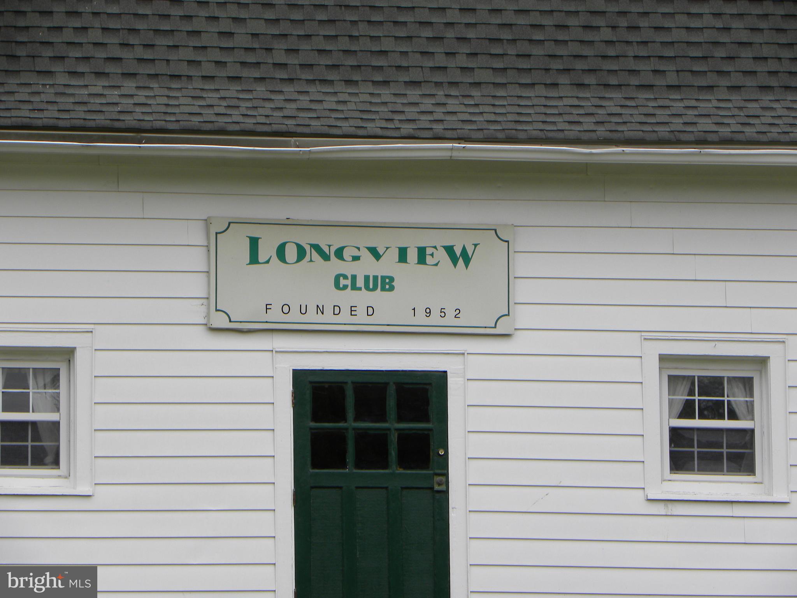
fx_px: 5687
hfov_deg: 8.0
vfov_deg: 6.0
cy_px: 299
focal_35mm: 247
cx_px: 398
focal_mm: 44
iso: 64
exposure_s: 1/216
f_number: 5.6
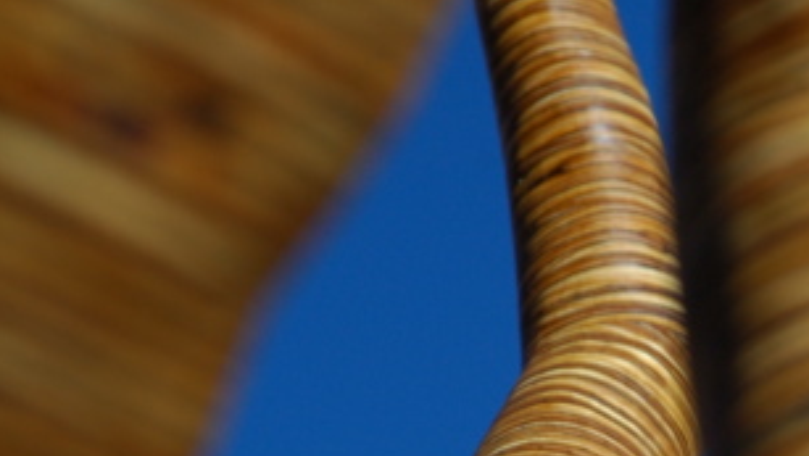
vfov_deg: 4.0
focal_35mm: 304
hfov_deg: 7.1
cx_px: 822
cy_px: 576
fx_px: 6528
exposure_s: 1/1000
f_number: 6.3
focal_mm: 85
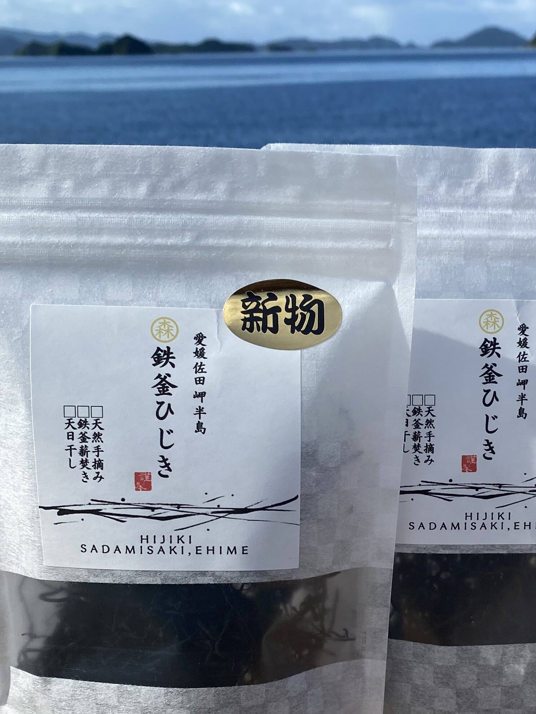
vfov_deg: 35.2
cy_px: 556
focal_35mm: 53
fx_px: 1094
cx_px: 413
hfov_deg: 27.1
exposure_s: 1/3401
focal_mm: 4.25
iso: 32
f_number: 1.8
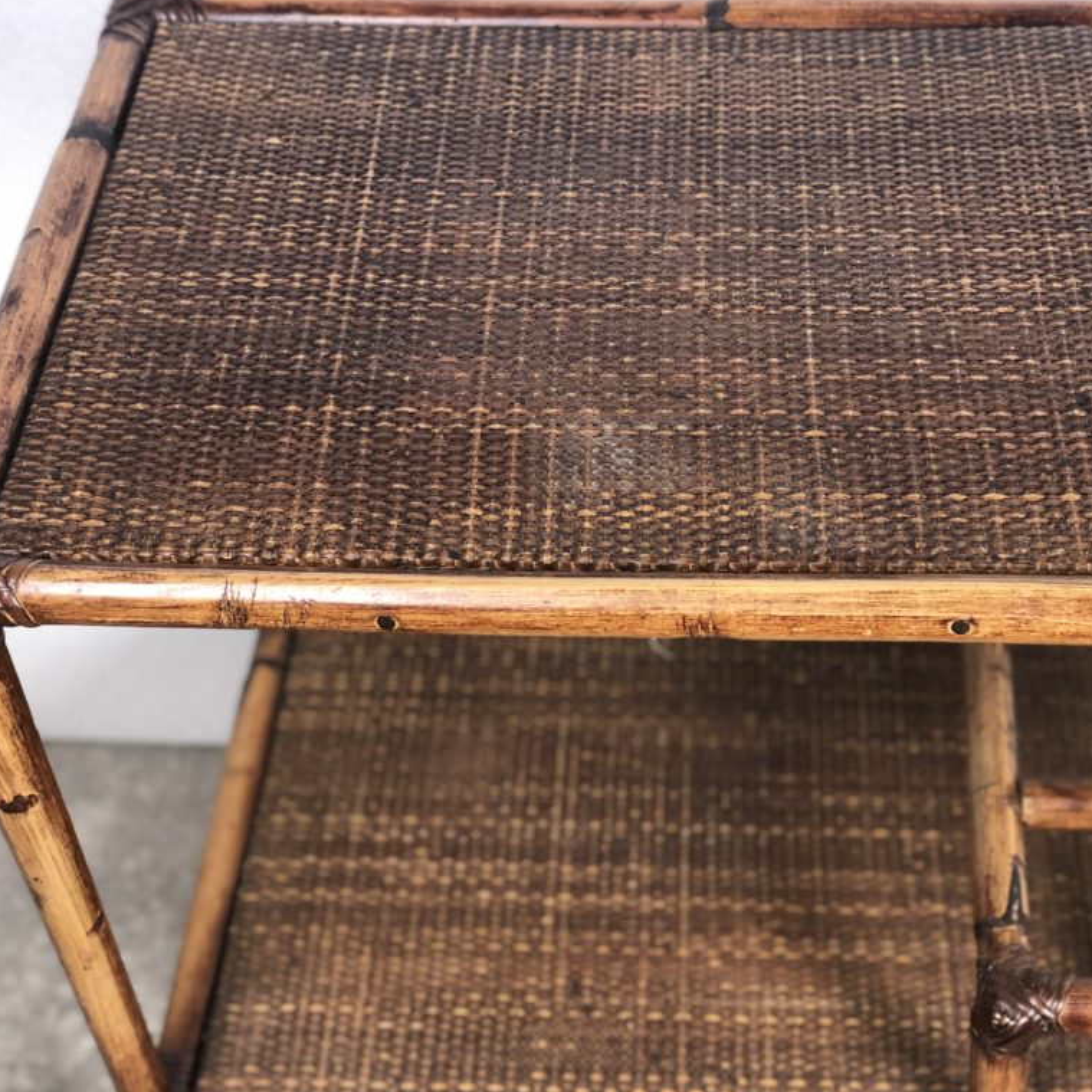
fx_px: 2213
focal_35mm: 62
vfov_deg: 27.7
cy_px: 542
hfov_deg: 27.5
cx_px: 731
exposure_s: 1/25
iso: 125
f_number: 2.4
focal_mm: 6
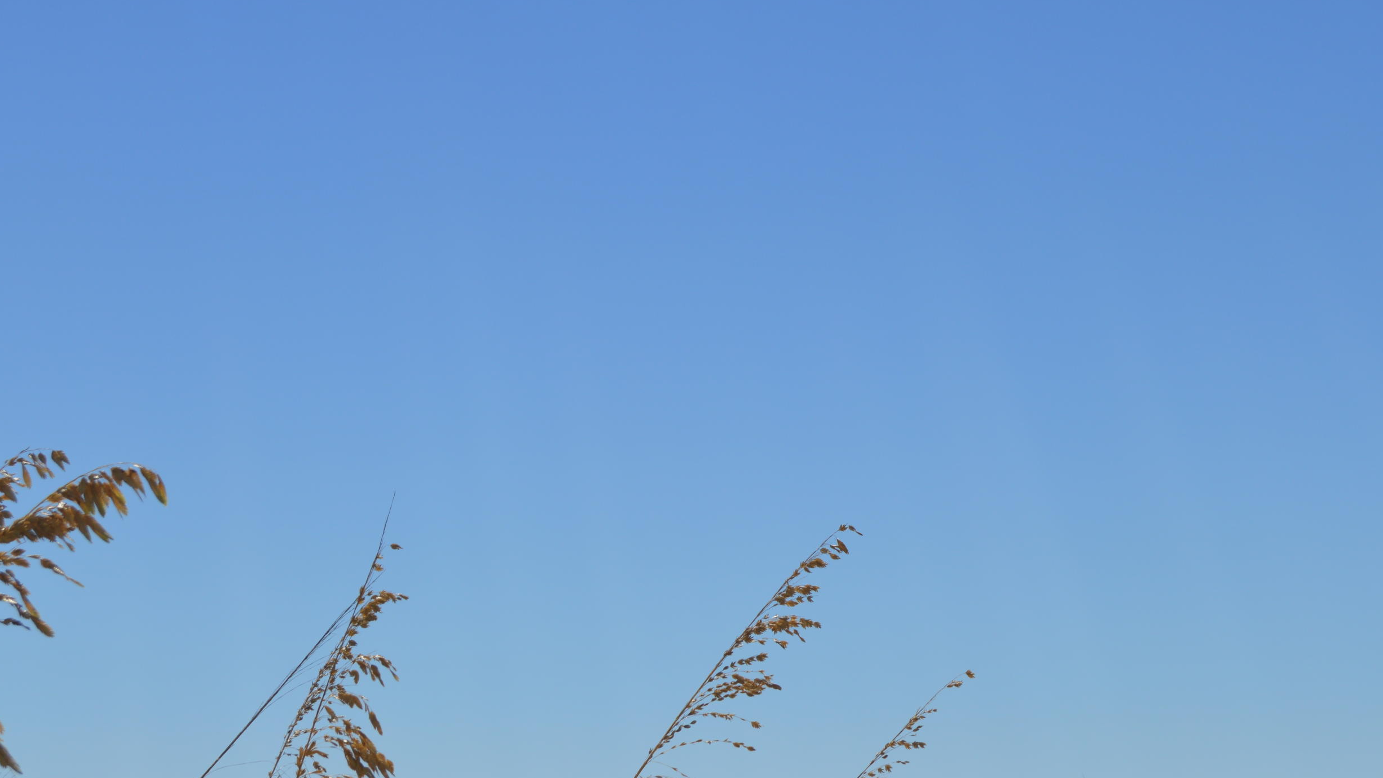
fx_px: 3874
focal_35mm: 106
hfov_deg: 20.2
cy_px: 540
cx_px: 841
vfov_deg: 11.4
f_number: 11
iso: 100
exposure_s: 1/500
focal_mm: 55
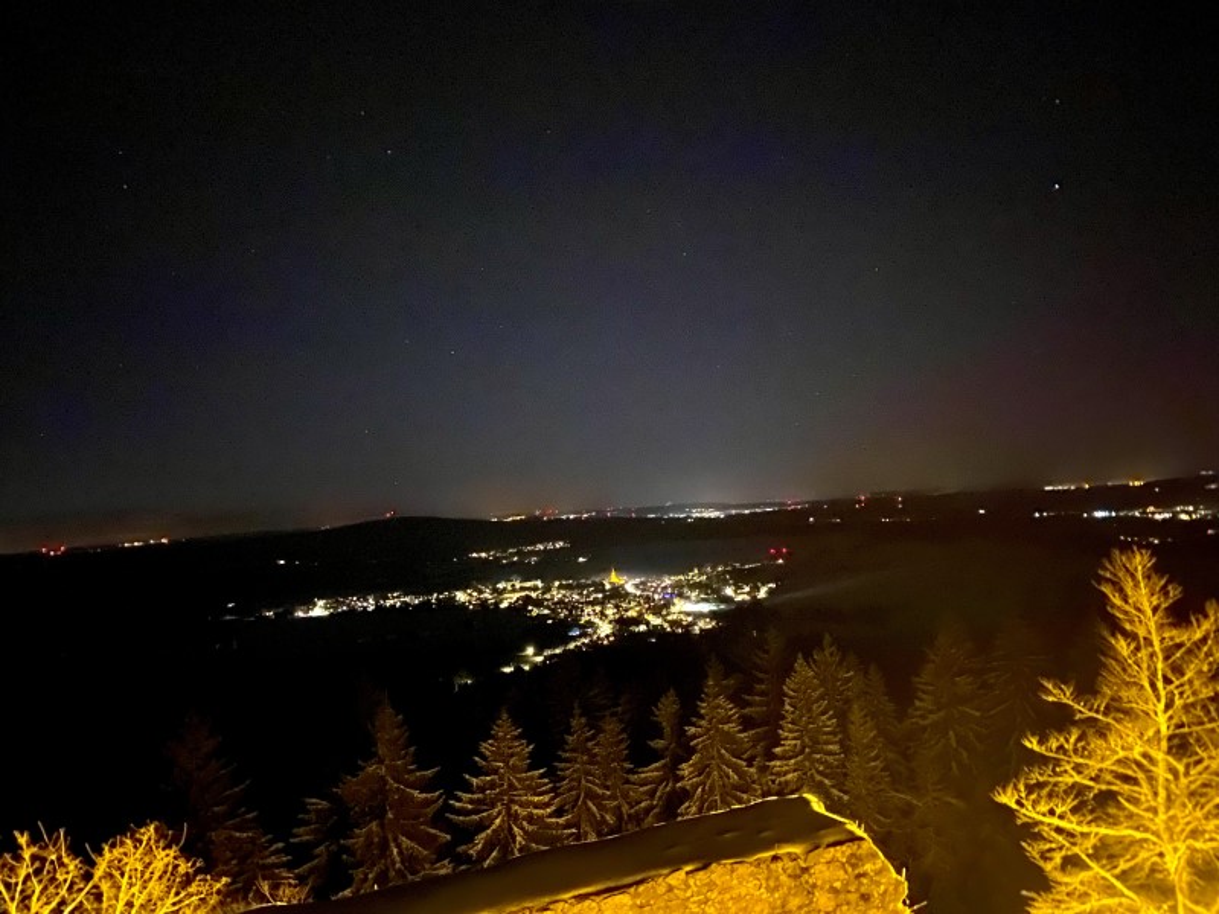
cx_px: 610
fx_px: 916
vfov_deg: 53.1
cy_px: 457
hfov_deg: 67.3
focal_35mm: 26
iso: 12500
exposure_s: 1/2
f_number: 1.8
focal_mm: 4.25
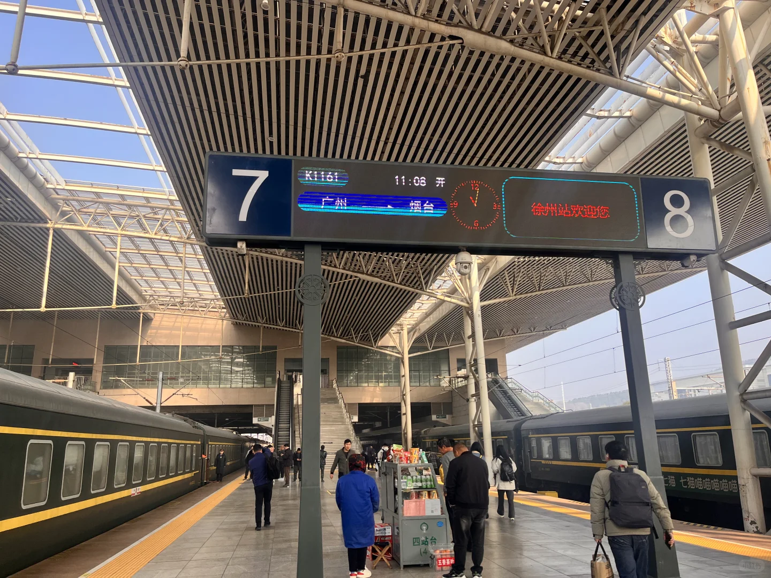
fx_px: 579
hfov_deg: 67.3
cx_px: 386
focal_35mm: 26
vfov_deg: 53.1
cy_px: 289
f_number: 1.6
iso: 50
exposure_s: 1/756
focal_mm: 5.1
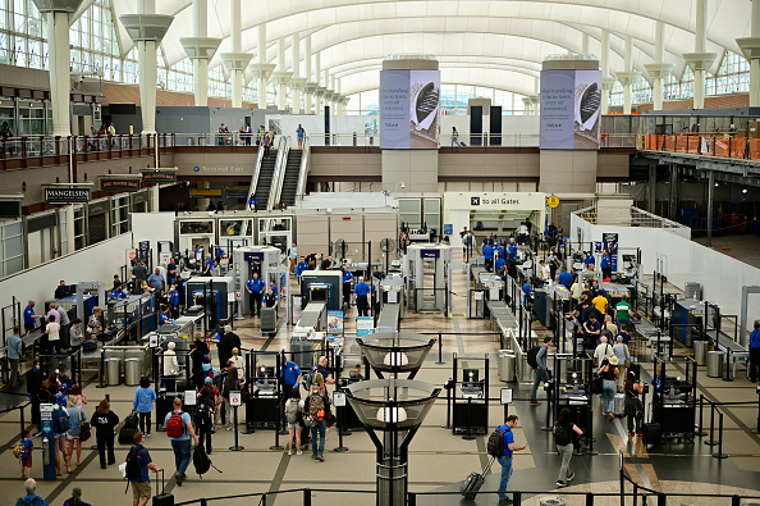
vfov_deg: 26.9
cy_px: 253
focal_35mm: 50
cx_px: 380
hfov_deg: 39.6
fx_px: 1055
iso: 100
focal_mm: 50
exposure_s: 1/500
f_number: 1.8
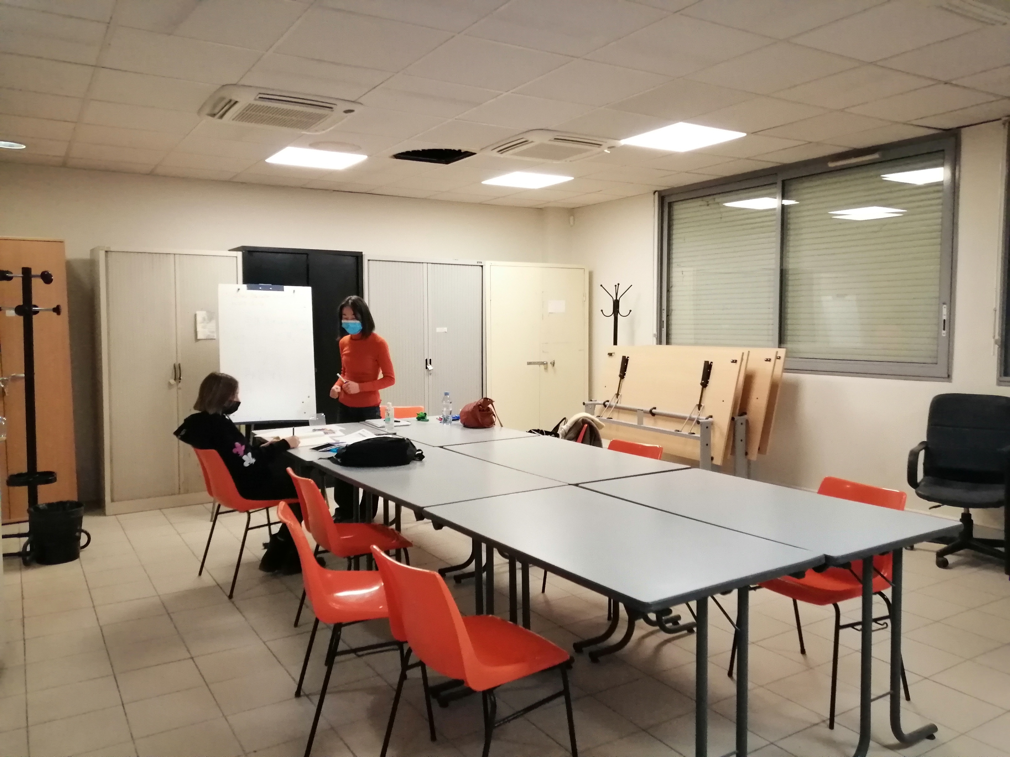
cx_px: 505
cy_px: 378
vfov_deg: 53.1
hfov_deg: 67.3
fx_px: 759
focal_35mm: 26
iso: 400
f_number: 1.8
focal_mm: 3.62
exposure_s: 1/100
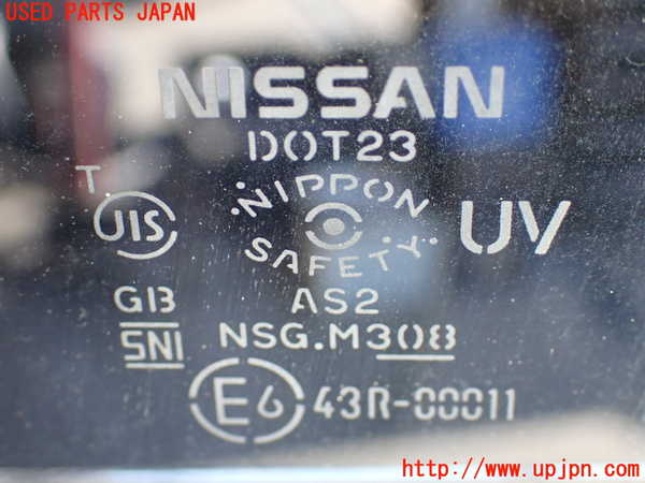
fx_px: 1323
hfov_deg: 27.4
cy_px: 242
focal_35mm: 71
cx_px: 322
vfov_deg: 20.7
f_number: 3.9
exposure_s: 1/250
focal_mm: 12.73
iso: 320
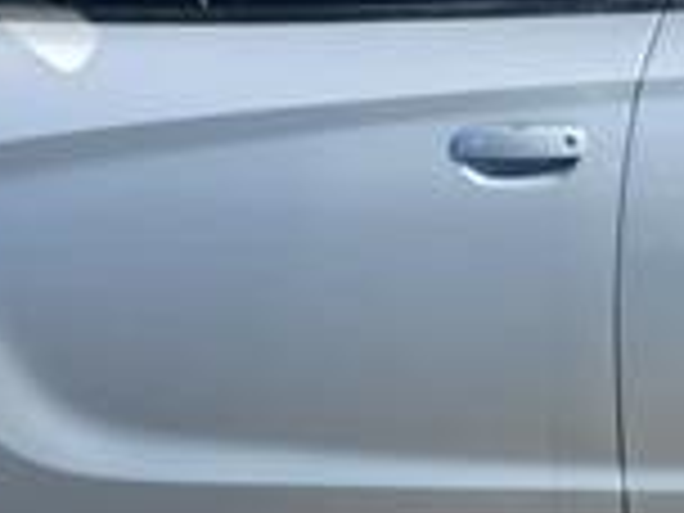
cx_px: 576
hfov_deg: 16.1
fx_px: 2391
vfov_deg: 12.2
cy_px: 252
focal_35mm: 121
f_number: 1.8
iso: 25
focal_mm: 5.54
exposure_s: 1/1293
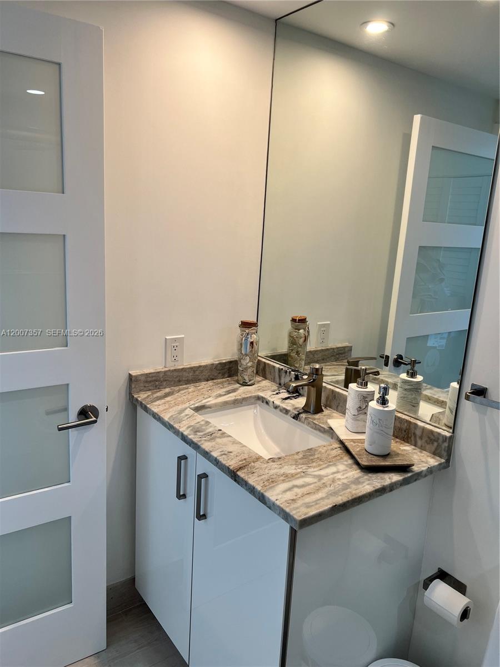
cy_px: 334
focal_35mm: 26
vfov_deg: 67.3
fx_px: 501
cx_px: 250
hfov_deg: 53.1
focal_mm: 5.7
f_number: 1.5
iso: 40
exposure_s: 1/139
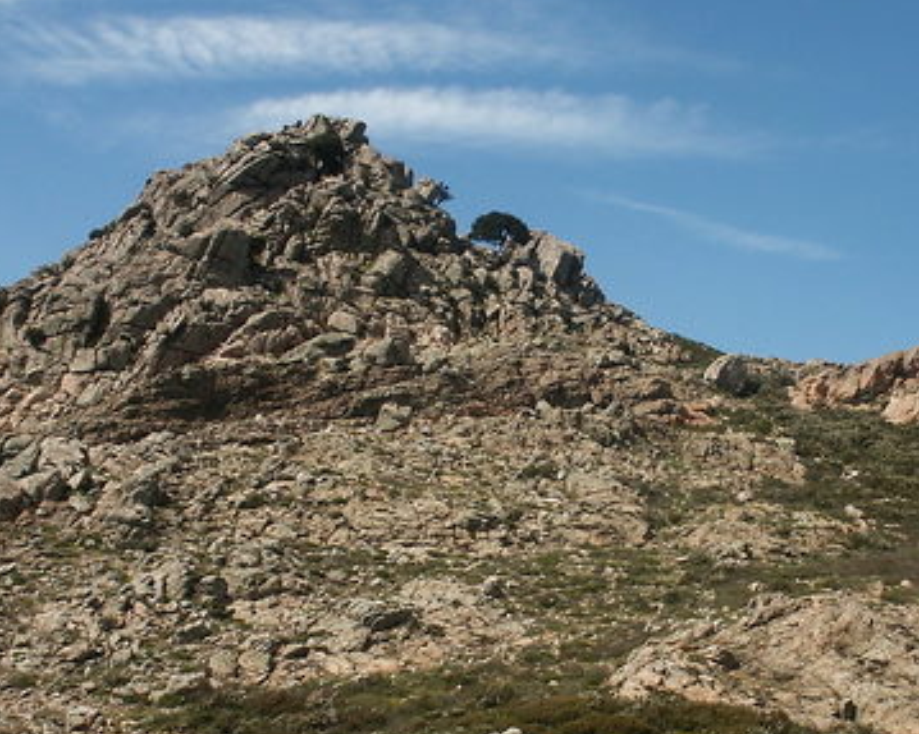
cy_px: 523
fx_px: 1550
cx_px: 543
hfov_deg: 32.9
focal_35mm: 57
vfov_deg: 26.4
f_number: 6.7
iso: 64
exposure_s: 1/350
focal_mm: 7.19
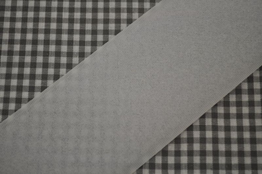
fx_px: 501
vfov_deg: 19.7
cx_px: 131
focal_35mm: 69
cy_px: 87
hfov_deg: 29.3
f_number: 5.3
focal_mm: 46
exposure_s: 1/80
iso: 400
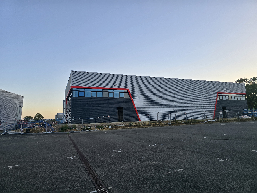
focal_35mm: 23
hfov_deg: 73.9
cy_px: 96
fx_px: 171
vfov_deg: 58.9
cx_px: 128
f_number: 1.7
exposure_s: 1/180
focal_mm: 6.3
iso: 32
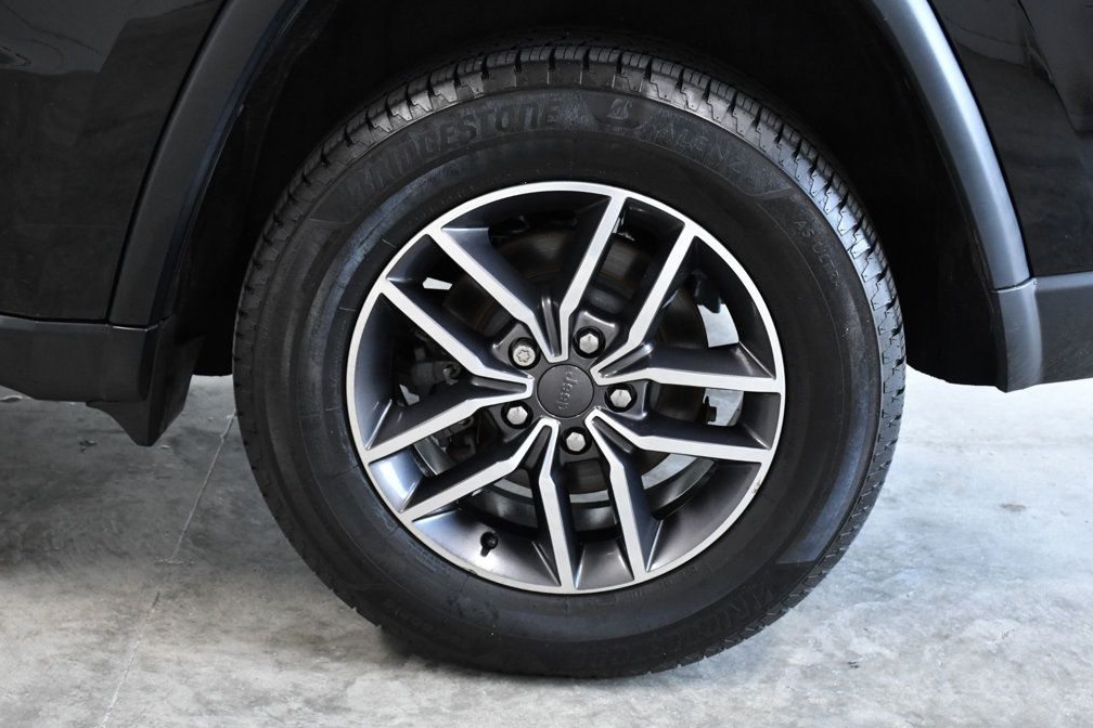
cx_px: 554
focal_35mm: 64
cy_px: 364
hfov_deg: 31.4
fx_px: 1943
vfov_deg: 21.2
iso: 2500
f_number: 7.1
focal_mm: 42
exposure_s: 1/200
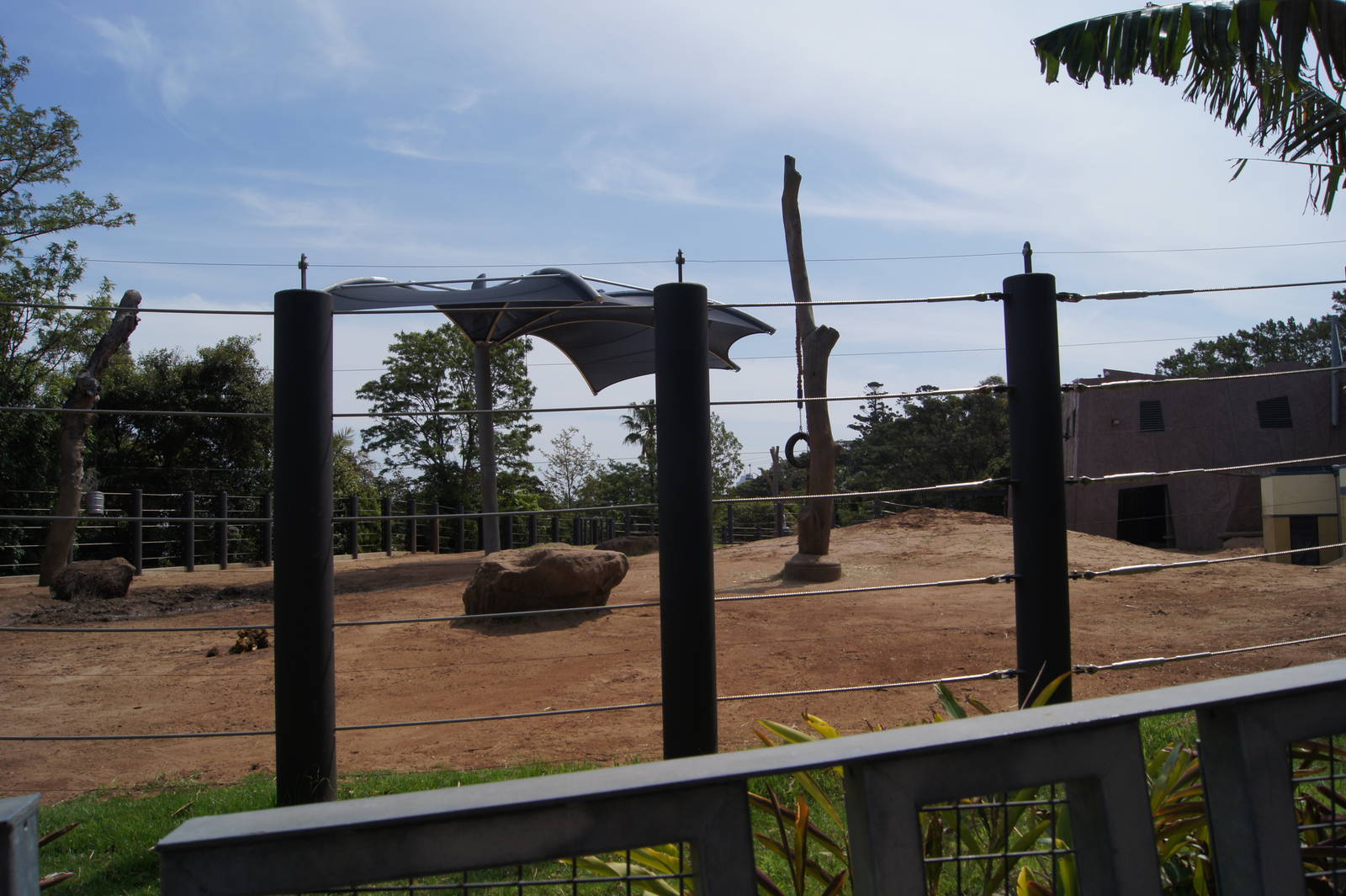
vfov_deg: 47.9
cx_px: 673
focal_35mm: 27
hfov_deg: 67.4
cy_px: 448
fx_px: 1009
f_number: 10
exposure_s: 1/320
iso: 100
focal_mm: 18
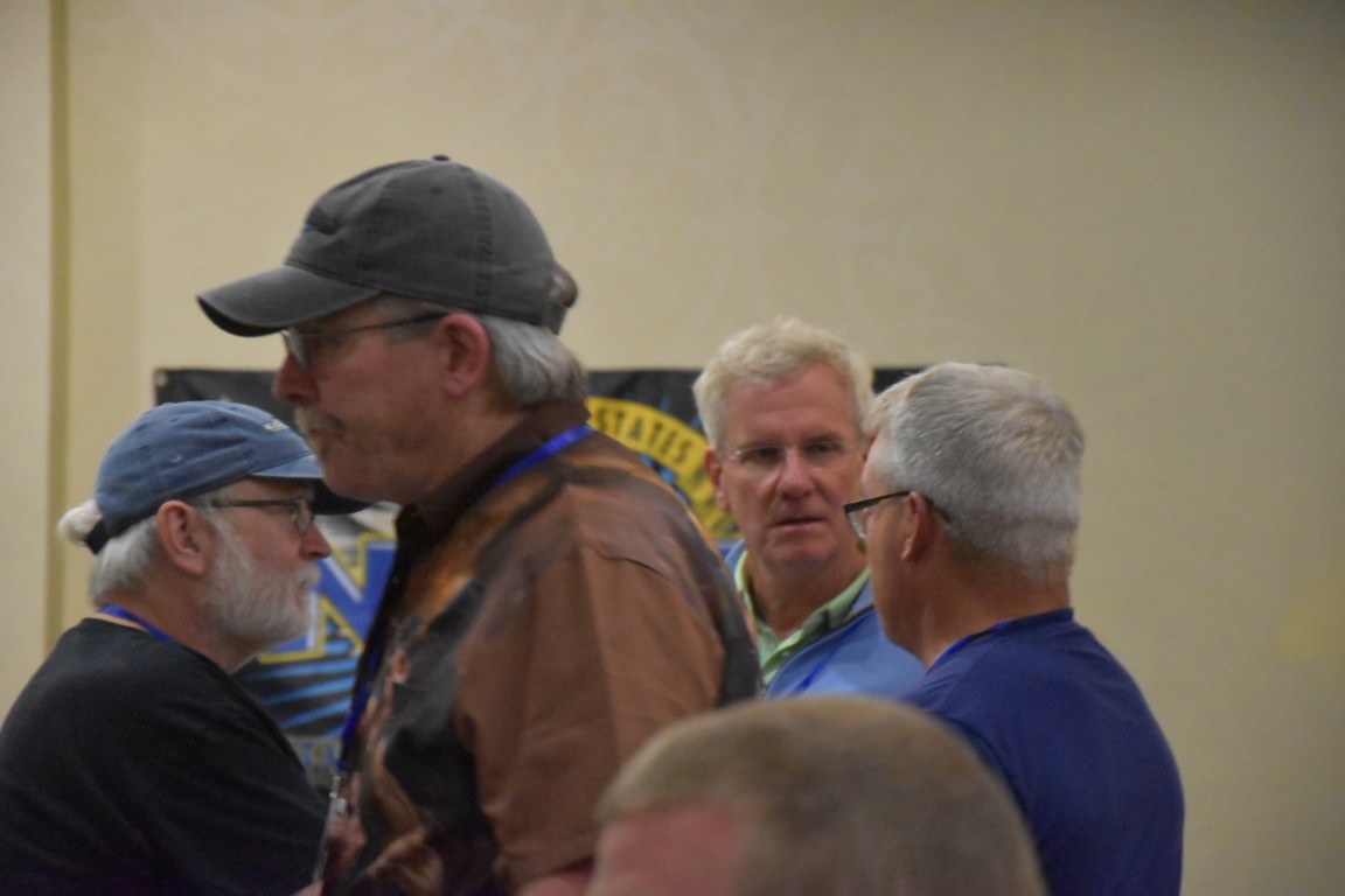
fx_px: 5884
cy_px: 448
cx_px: 672
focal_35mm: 158
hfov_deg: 13.0
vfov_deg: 8.7
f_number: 5.6
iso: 8000
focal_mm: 105
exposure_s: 1/125
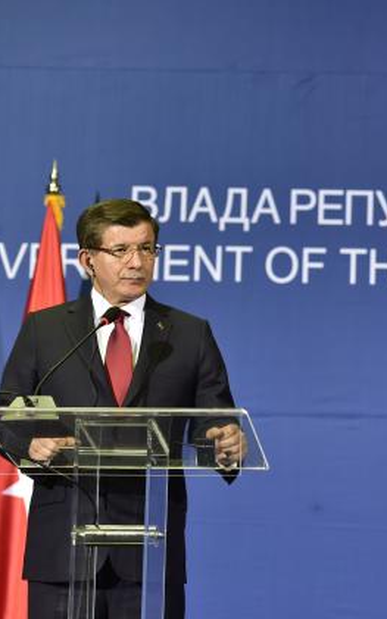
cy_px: 308
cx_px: 394
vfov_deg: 16.4
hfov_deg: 10.2
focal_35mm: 127
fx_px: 2144
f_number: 4
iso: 800
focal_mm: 82
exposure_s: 1/100
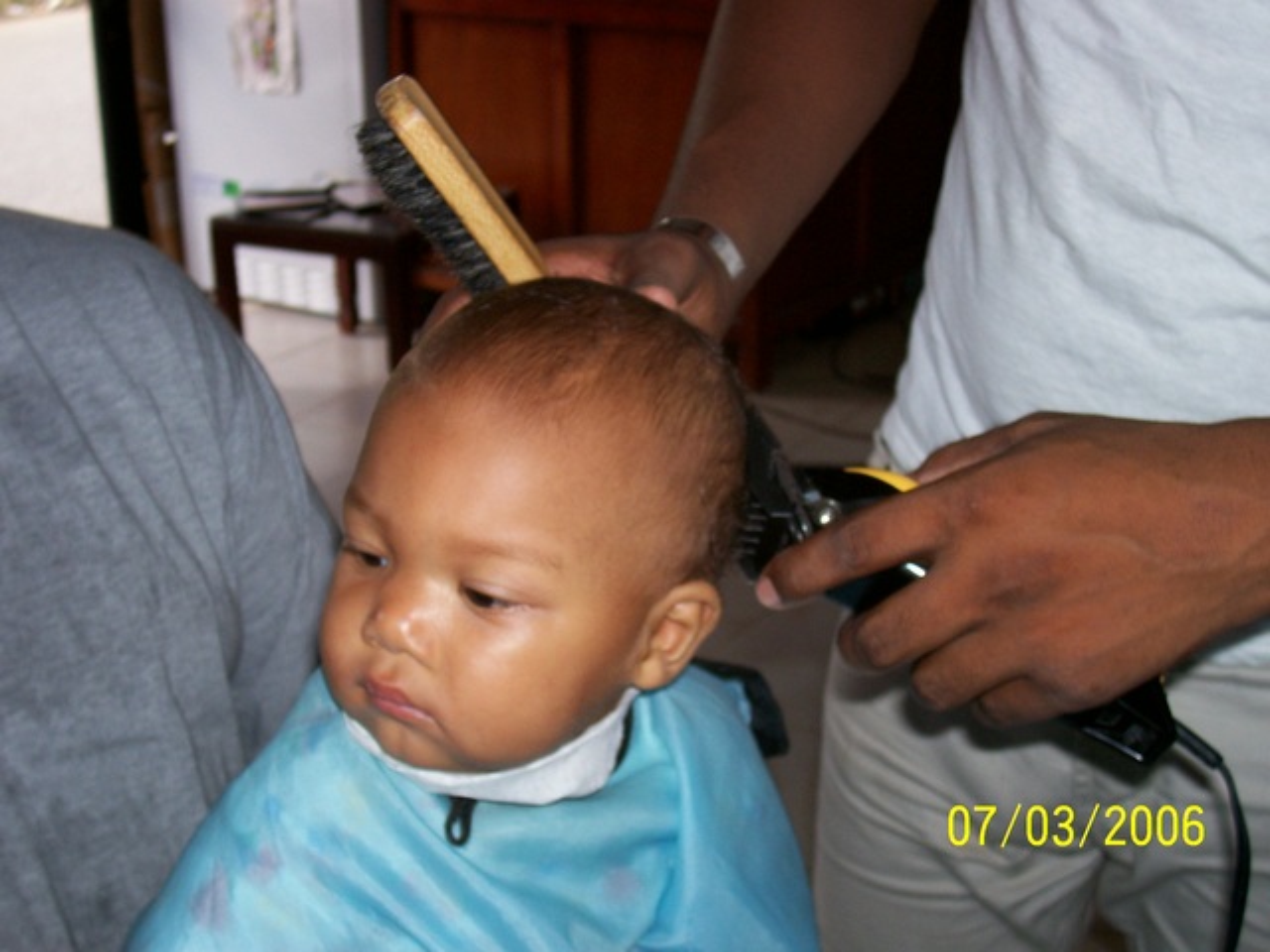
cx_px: 635
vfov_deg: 27.5
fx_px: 1944
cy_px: 476
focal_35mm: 53
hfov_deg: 36.2
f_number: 3.2
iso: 80
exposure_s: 1/73.3
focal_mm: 8.7
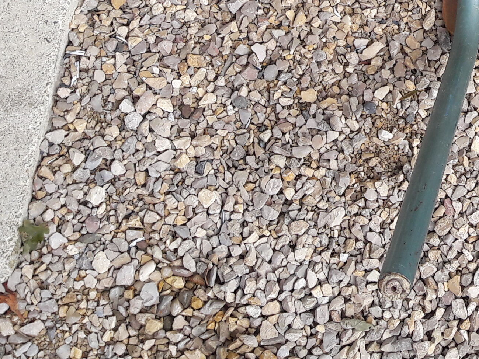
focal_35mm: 89
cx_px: 545
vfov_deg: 16.1
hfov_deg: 20.8
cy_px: -50
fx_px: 1231
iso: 40
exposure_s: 1/1174
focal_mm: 3.7
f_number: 1.9
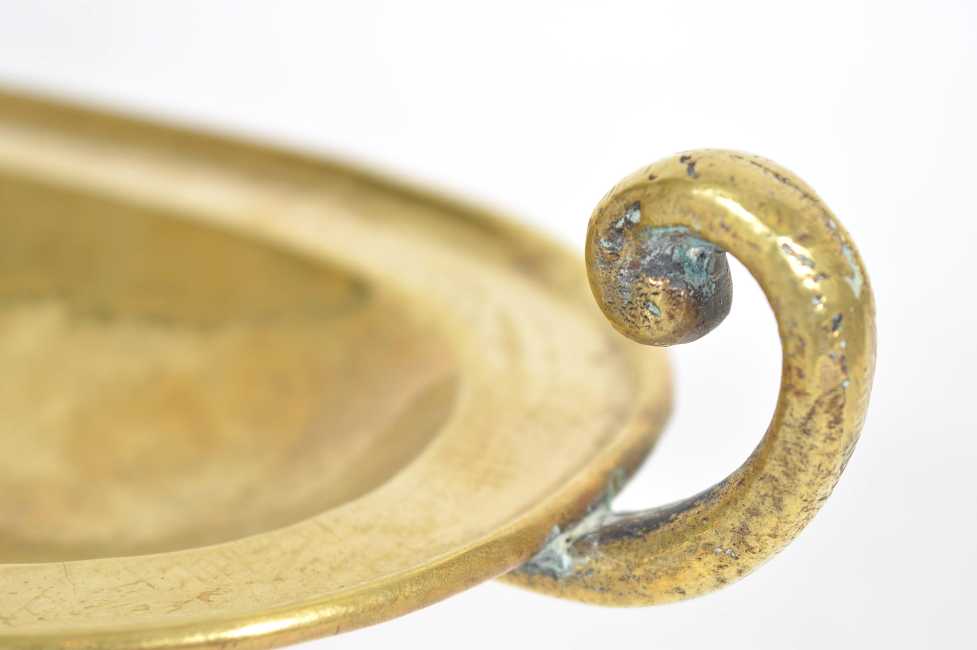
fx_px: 2728
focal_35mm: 101
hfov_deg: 20.3
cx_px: 501
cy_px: 365
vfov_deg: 13.6
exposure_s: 1/80
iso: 100
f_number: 6.3
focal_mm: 55
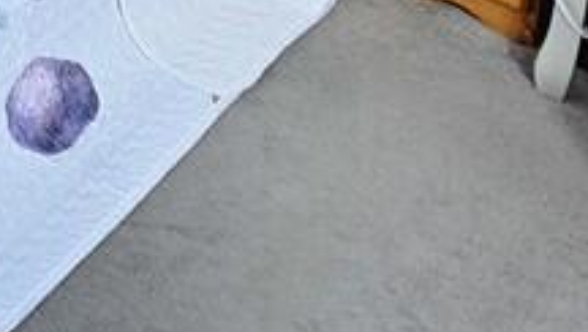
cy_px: -615
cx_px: -433
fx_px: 1046
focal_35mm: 67
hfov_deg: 21.8
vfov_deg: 11.7
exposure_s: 1/30
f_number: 2.2
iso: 320
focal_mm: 2.2
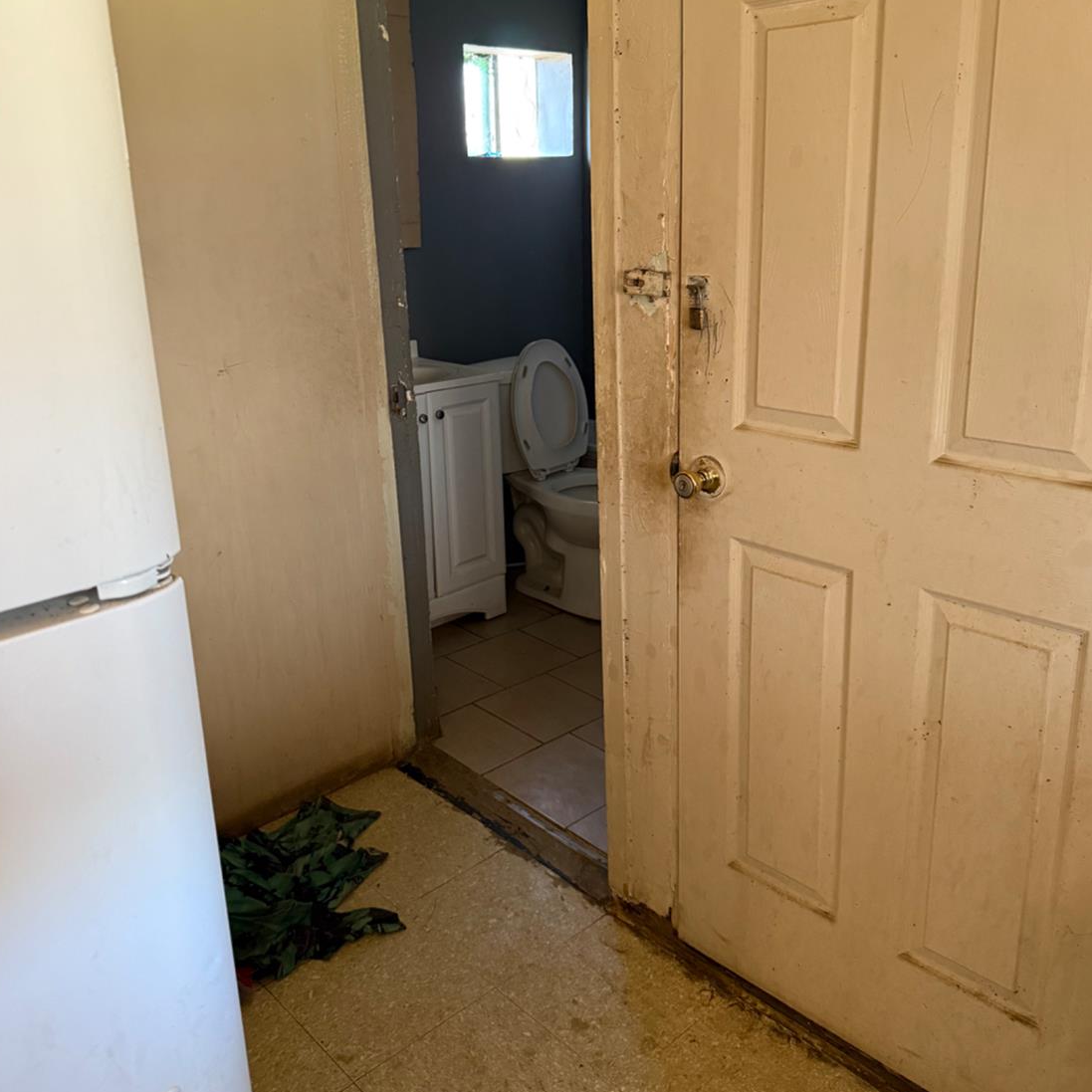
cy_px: 483
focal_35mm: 29
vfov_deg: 55.5
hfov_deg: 55.6
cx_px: 546
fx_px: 1035
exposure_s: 1/60
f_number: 1.78
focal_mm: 6.76
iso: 500
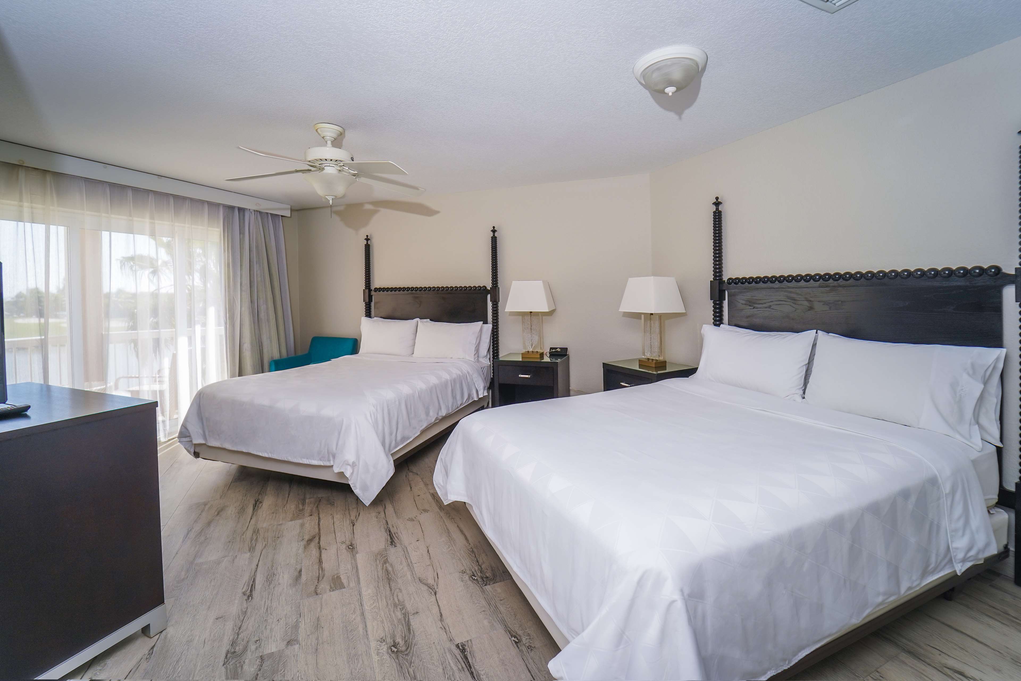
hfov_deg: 104.3
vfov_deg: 81.2
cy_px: 340
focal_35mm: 14
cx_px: 510
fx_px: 397
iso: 250
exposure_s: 1/100
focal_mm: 14
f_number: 5.6
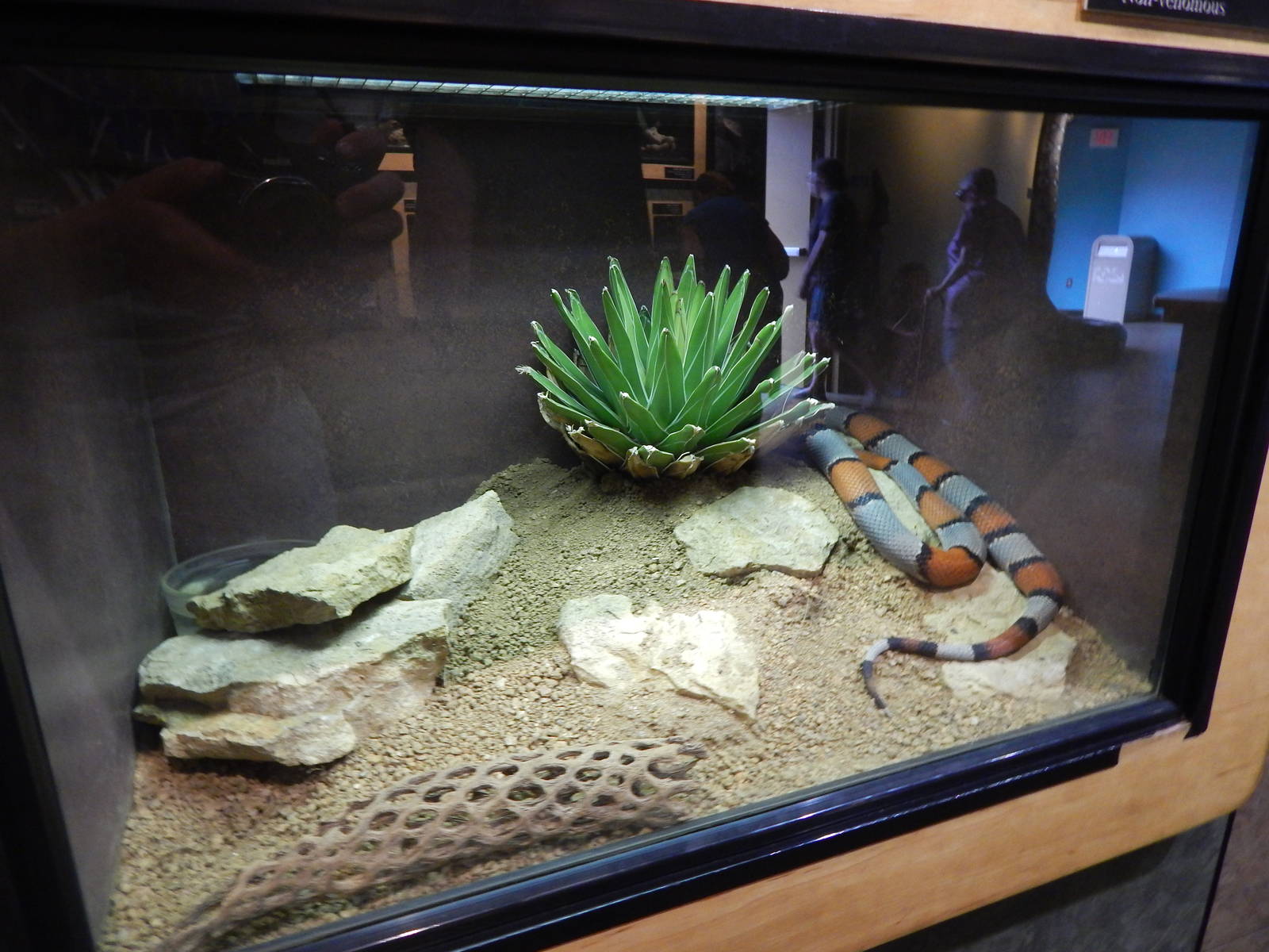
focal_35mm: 23
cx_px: 634
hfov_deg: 73.9
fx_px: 843
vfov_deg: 58.9
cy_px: 476
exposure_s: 1/20
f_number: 3
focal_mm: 4
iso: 400
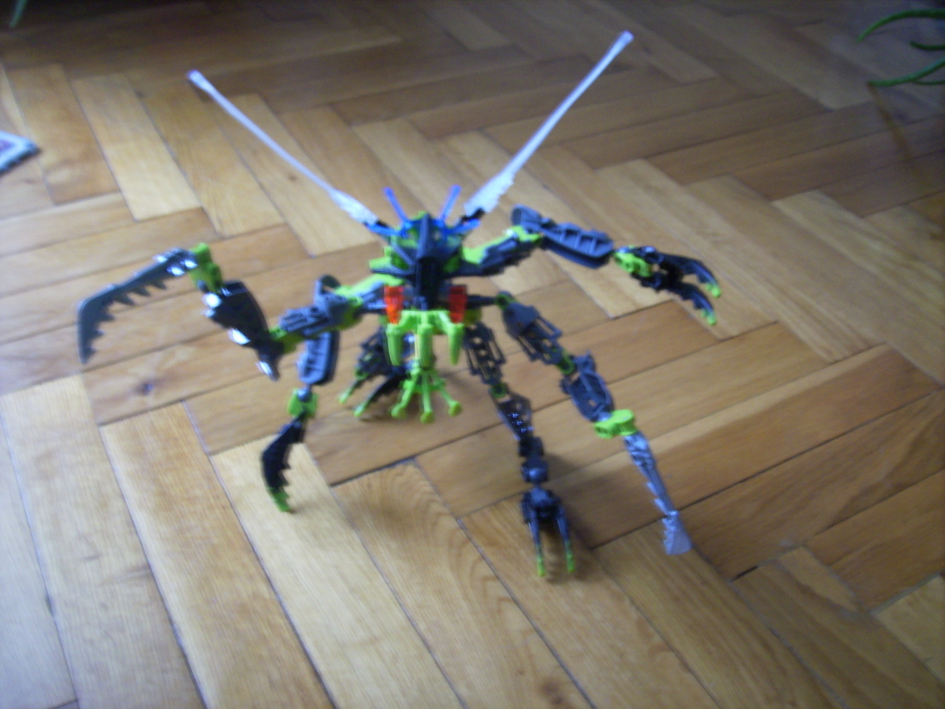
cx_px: 472
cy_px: 354
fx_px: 874
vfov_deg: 44.2
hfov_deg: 56.8
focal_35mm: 32
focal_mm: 5.99
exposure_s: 1.4
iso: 50
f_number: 2.8
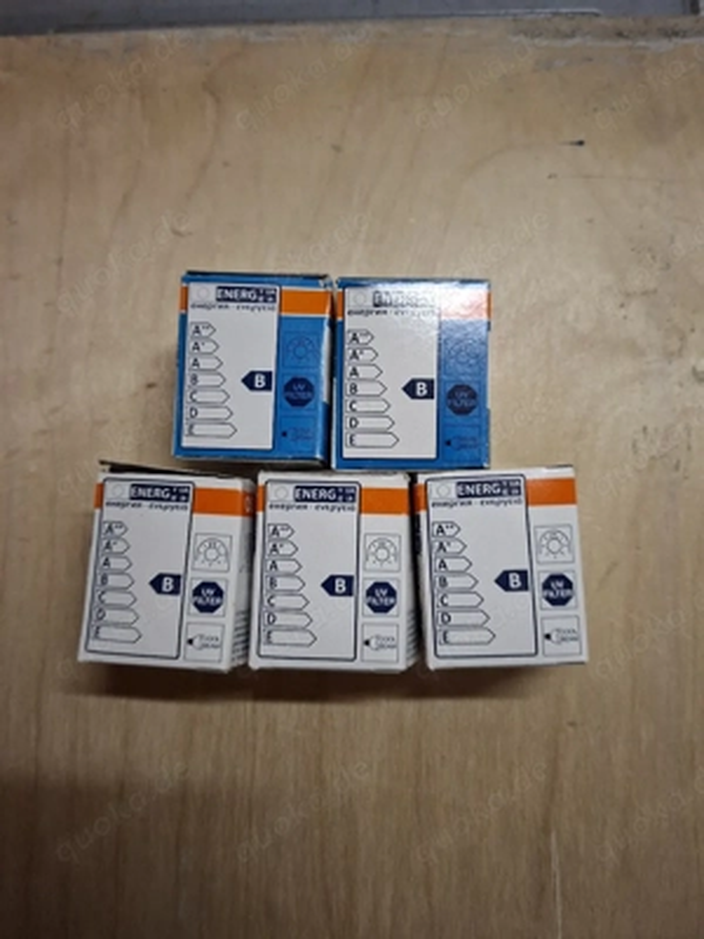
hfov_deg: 58.9
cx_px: 352
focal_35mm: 23
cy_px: 470
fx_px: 624
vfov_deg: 73.9
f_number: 1.8
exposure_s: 1/33
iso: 250
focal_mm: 5.54
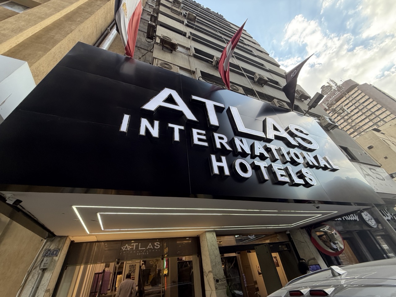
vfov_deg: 85.7
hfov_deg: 102.1
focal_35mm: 14
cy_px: 148
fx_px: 160
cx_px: 198
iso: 50
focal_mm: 2.22
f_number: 2.2
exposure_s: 1/121
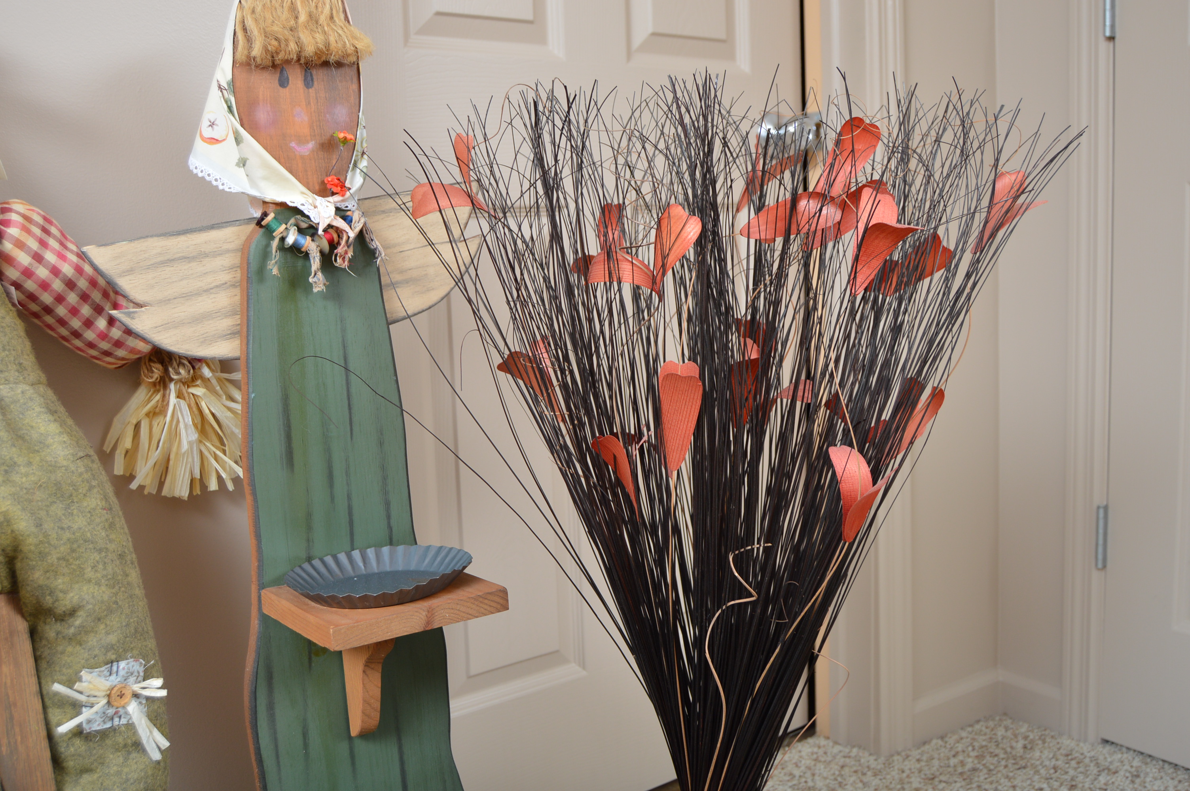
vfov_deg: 38.3
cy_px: 396
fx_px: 1139
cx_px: 595
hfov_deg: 55.1
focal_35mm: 34
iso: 200
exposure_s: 1/200
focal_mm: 23
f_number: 3.8
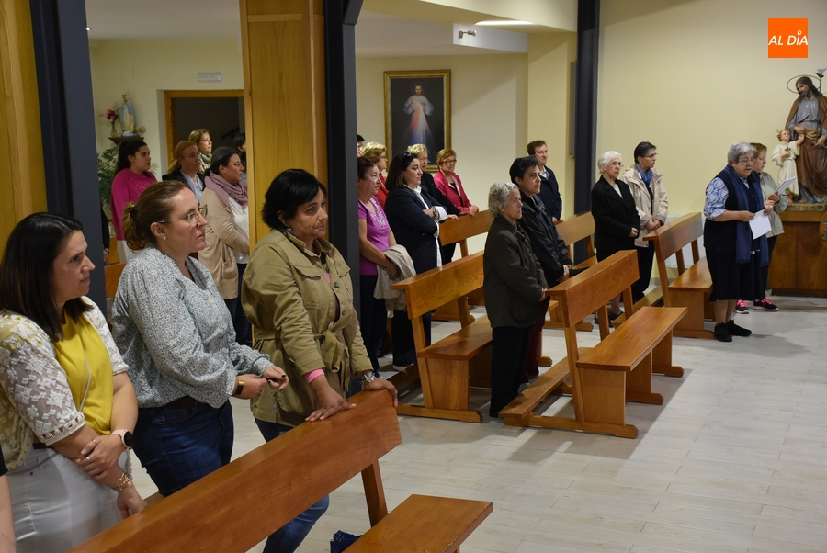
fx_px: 1173
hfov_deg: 38.8
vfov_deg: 26.5
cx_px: 414
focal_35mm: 51
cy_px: 276
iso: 1800
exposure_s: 1/60
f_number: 4.2
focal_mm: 34
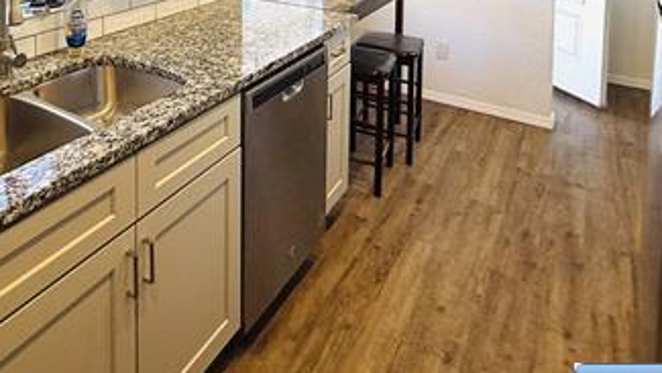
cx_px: 194
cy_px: -77
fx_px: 527
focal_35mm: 30
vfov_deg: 32.2
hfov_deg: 61.8
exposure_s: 1/120
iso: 64
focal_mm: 2.22
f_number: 2.2
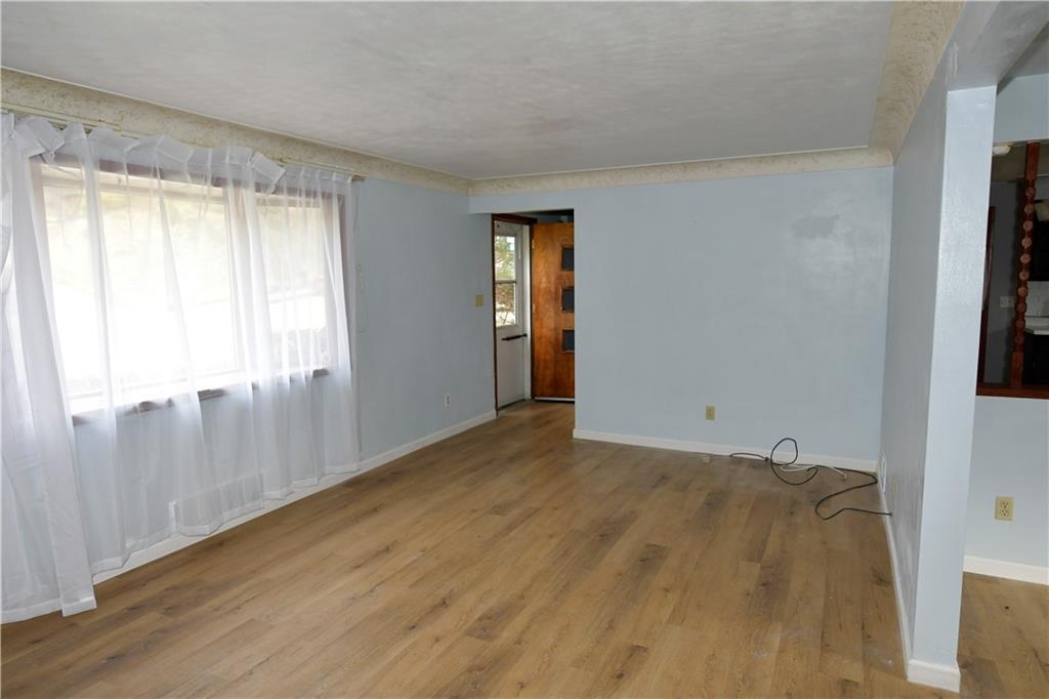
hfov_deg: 81.2
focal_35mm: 21
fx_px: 612
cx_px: 524
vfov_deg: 59.5
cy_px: 350
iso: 800
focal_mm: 14
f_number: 3.2
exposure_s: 1/200
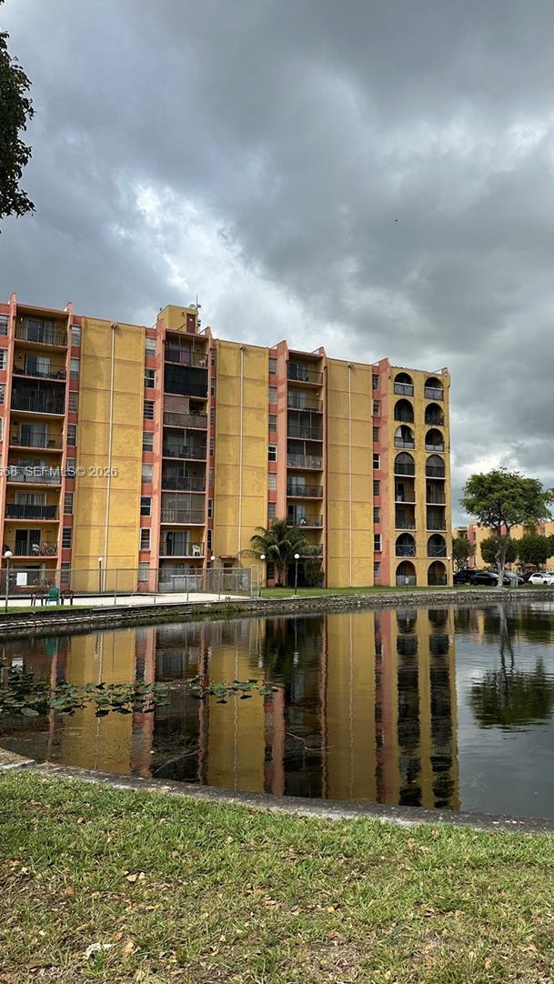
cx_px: 358
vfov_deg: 66.0
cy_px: 473
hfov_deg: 39.8
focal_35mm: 29
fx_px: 757
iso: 80
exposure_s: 1/5525
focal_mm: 6.86
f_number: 1.78
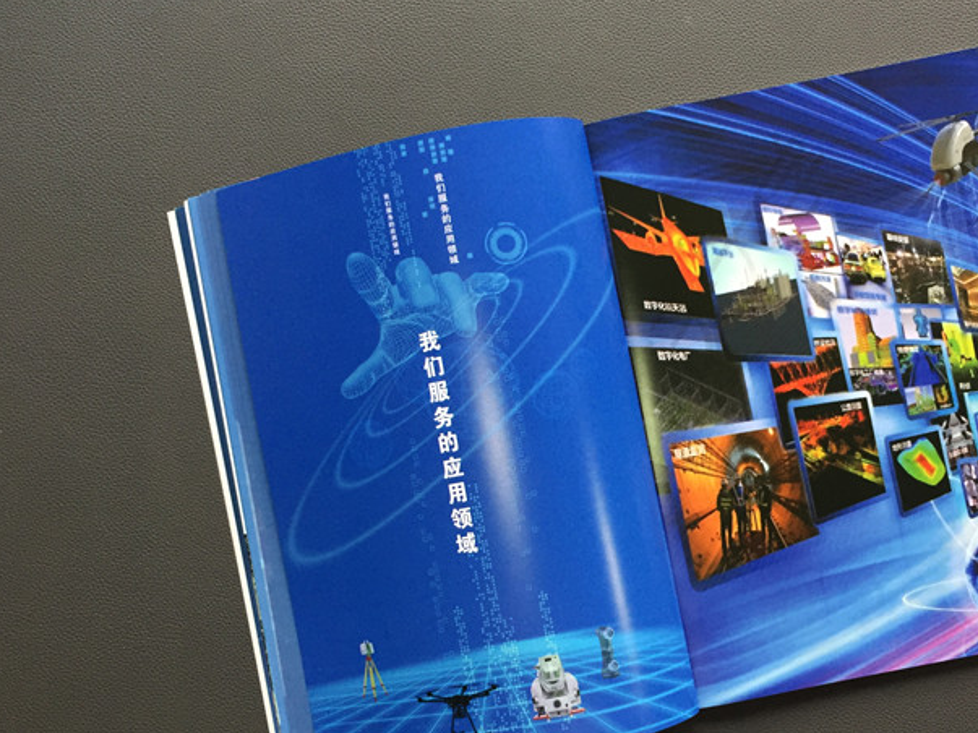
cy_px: 409
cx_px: 569
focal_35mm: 38
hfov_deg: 48.8
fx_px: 1073
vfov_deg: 37.7
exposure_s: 1/30
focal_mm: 4.15
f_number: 2.2
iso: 50
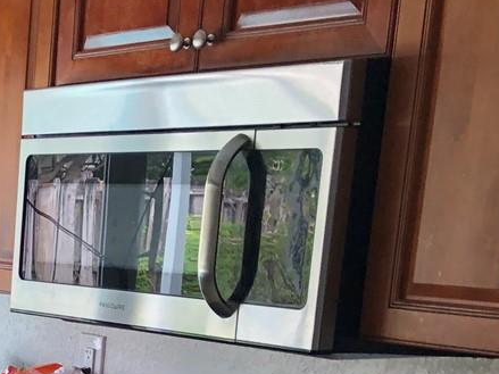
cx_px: -328
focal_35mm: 102
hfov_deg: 16.8
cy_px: 543
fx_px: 1470
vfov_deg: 13.7
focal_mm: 3.99
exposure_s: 1/120
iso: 64
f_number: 1.8
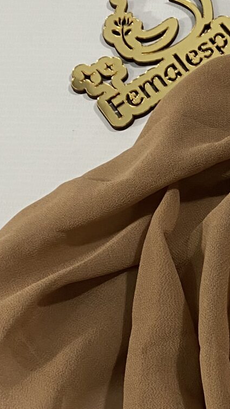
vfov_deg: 22.0
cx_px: 455
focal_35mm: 96
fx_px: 1040
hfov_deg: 11.4
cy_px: 310
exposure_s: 1/50
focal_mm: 4.25
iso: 80
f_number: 1.8
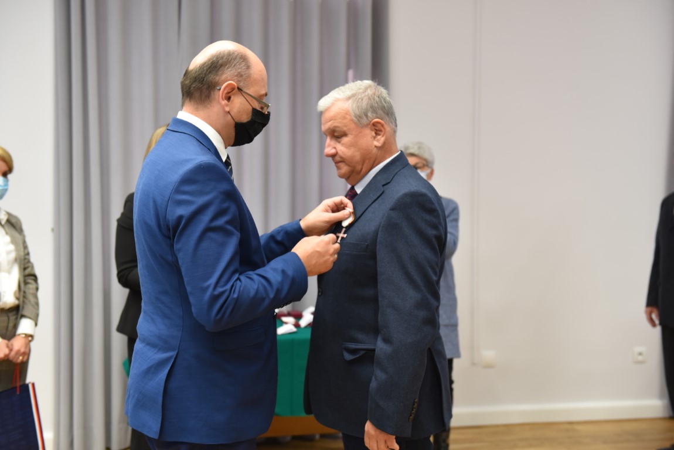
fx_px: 937
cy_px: 225
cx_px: 337
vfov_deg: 27.0
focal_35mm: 50
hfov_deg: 39.6
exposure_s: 1/60
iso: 800
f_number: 4
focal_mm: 50
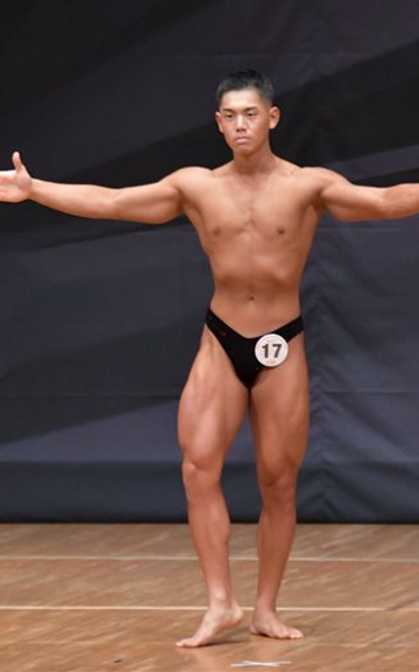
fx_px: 8007
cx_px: 219
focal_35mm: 438
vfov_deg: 4.8
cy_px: 336
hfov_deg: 3.0
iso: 6400
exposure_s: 1/400
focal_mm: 190
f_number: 5.6
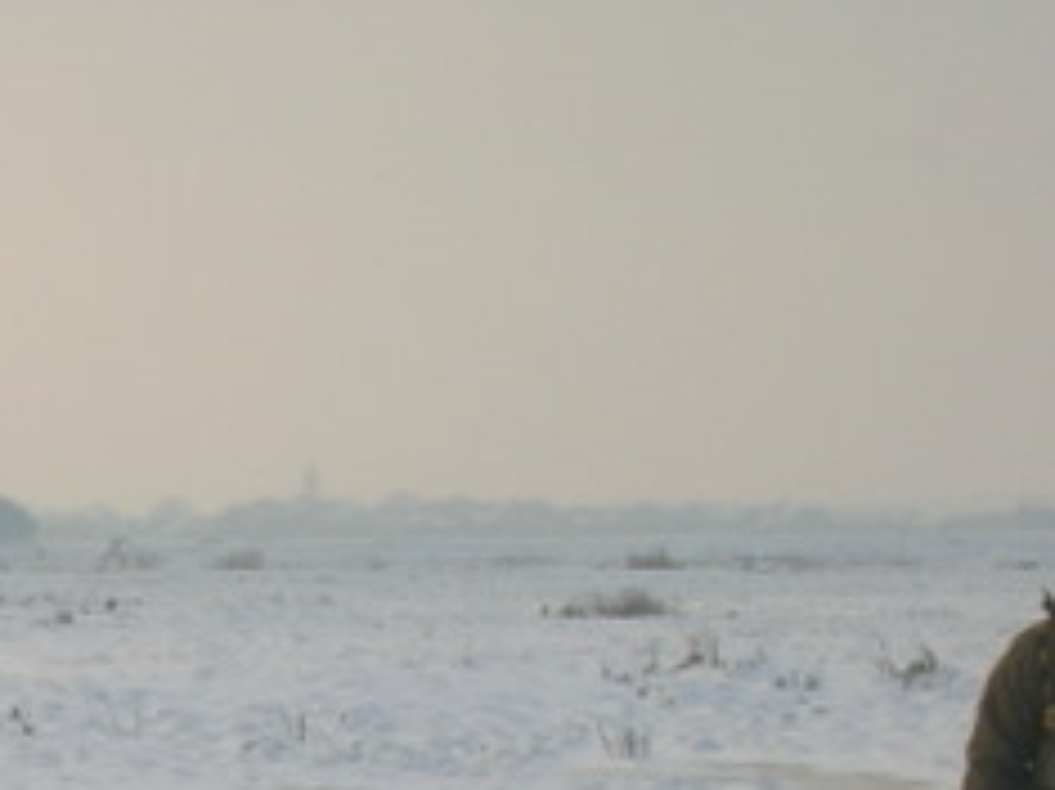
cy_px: 884
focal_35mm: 234
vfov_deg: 6.3
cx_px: -94
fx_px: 7128
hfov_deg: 8.4
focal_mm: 14.3
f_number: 7.4
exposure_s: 1/105
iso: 50
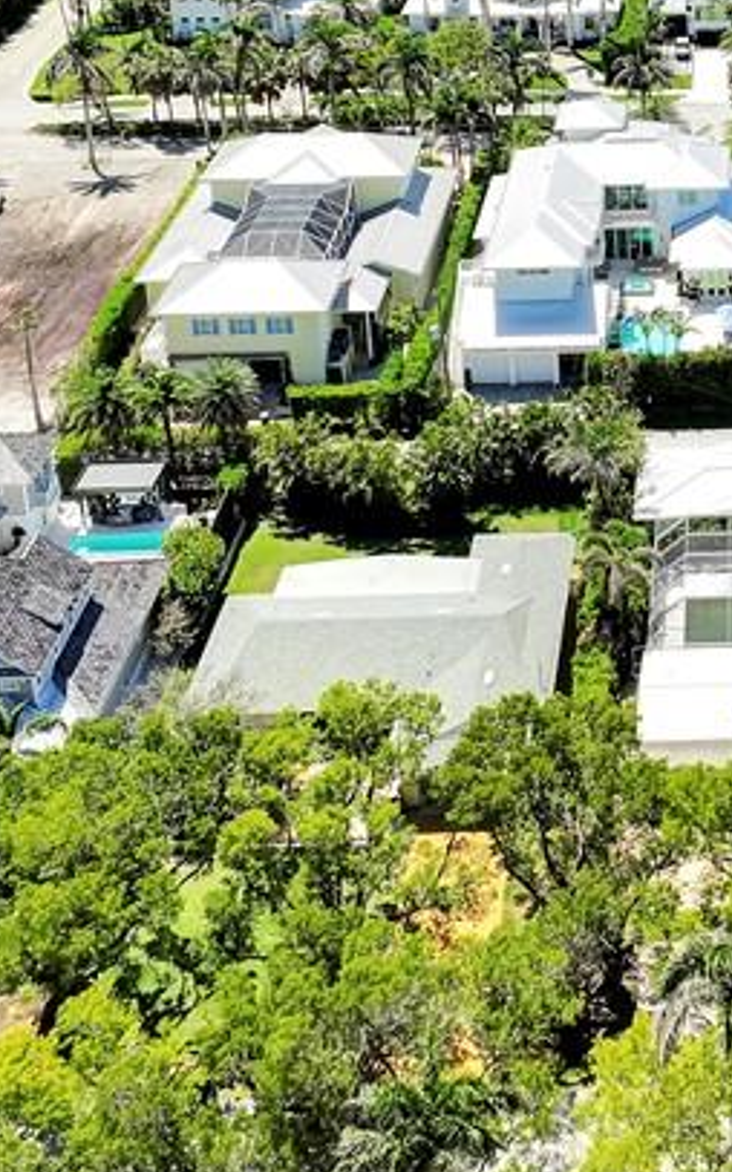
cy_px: 102
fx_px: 2045
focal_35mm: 64
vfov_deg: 30.5
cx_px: 853
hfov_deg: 19.3
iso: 100
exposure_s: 1/640
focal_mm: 12.3
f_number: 5.6
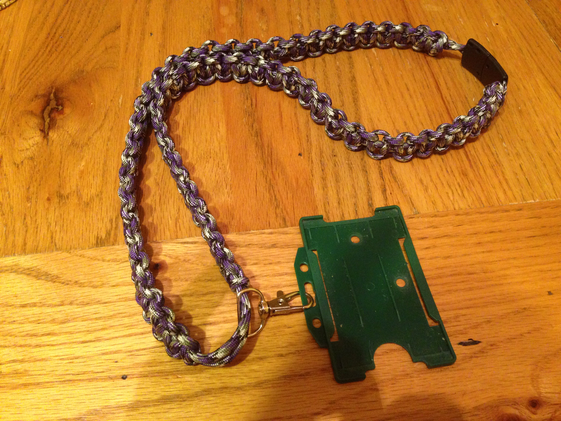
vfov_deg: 42.9
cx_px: 280
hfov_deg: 55.4
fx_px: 535
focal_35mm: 33
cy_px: 210
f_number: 2.4
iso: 320
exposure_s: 1/20
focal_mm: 4.12
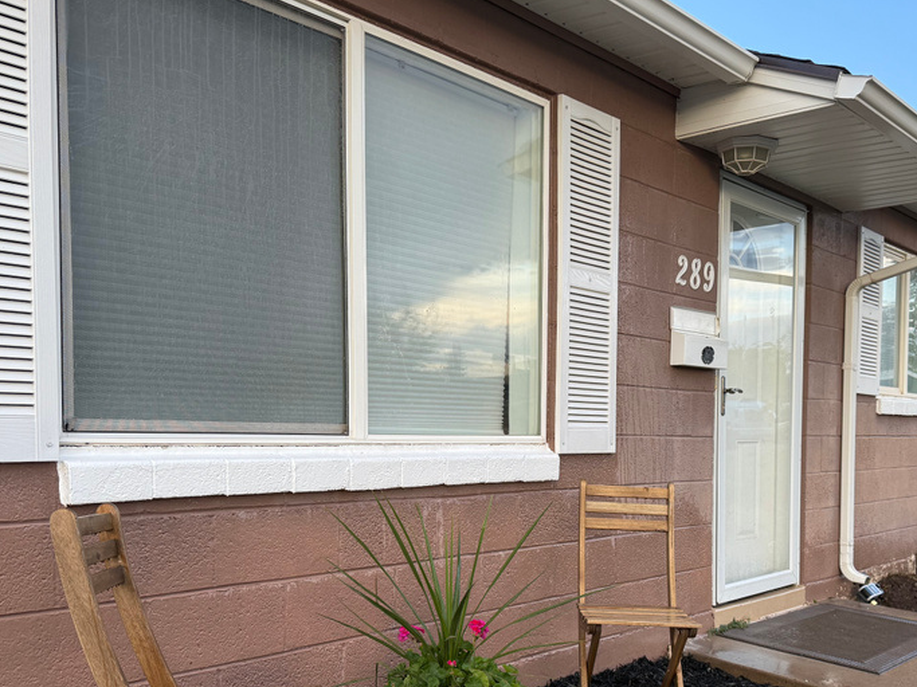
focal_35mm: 36
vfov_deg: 38.9
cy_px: 484
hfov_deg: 51.1
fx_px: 953
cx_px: 532
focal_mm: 6.76
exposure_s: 1/266
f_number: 1.78
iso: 100
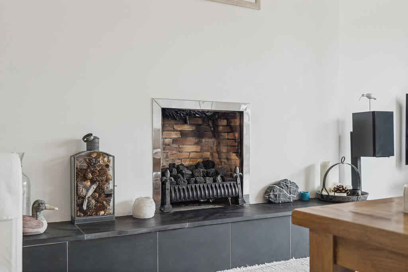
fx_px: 397
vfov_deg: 37.9
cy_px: 136
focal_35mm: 35
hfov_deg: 54.4
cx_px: 204
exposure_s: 1/100
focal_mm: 35
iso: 640
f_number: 4
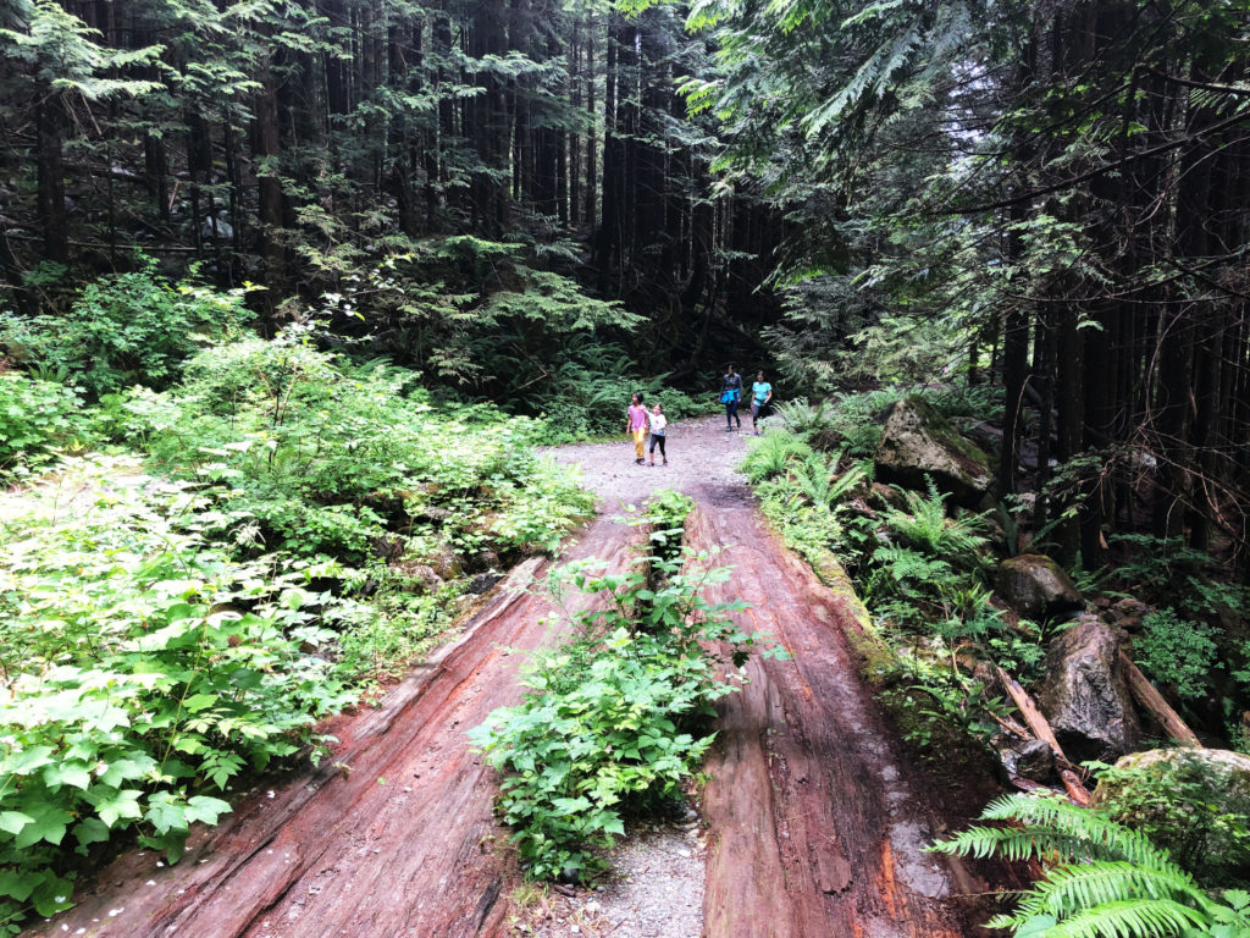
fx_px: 1011
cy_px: 469
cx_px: 625
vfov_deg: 49.7
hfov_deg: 63.4
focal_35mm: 28
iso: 50
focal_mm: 3.99
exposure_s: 1/120
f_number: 1.8
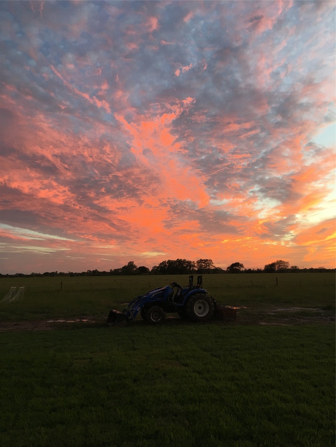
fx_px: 375
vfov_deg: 61.7
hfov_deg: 48.2
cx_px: 168
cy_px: 224
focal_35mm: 29
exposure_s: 1/40
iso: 32
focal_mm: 4.15
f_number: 2.2
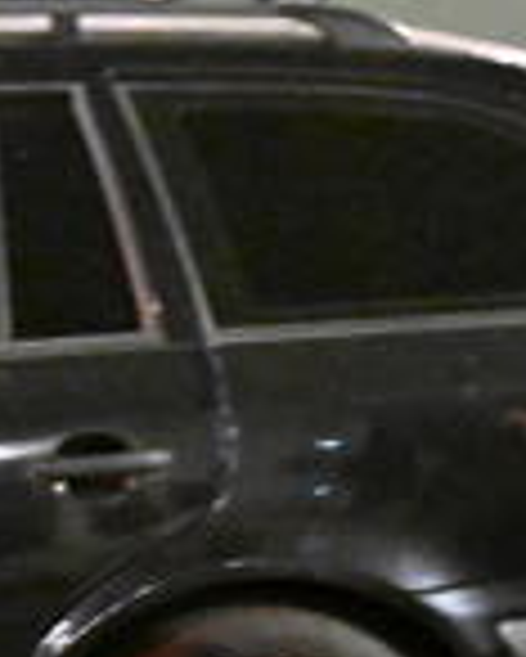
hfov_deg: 5.0
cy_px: 418
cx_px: 319
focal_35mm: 311
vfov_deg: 6.2
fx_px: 6046
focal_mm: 70
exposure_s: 1/80
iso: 32000
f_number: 2.8
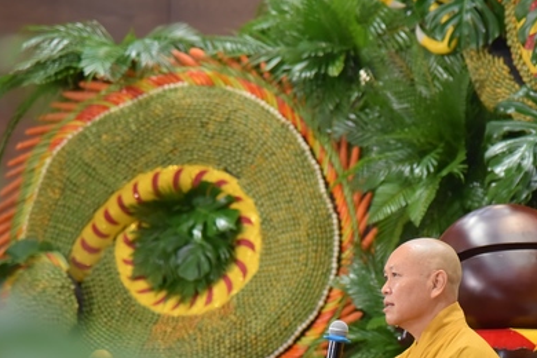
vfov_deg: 6.9
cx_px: 406
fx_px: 2983
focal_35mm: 200
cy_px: 288
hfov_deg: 10.3
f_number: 4
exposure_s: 1/125
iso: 1250
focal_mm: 120
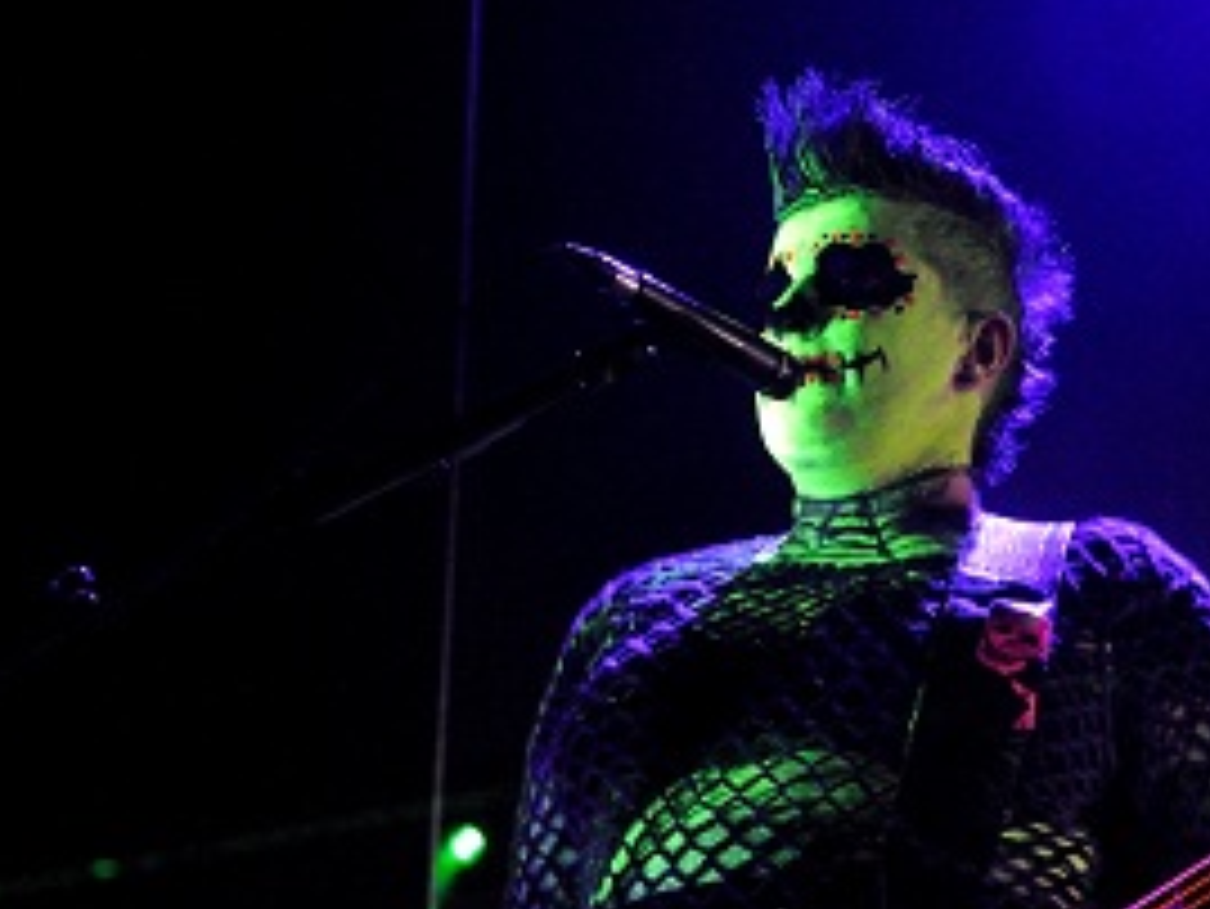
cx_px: 909
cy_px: 466
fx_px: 3672
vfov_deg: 14.1
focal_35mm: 105
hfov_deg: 18.6
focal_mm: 40
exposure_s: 1/50
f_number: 4.5
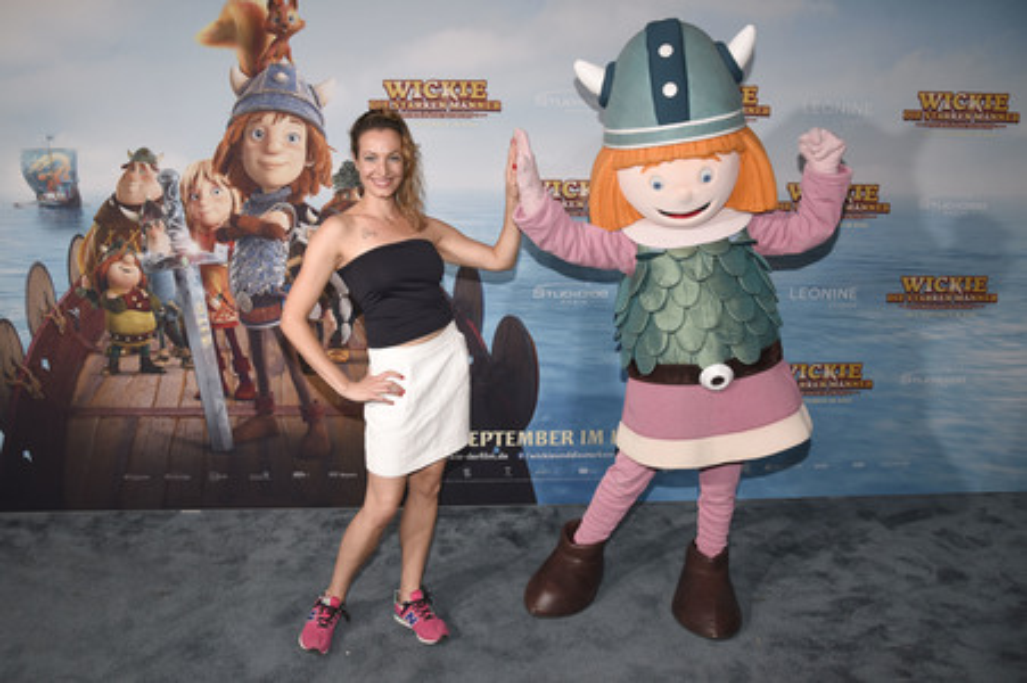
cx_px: 514
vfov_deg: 53.1
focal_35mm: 24
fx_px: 684
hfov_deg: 73.8
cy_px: 342
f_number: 6.3
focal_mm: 24
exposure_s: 1/125
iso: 1000
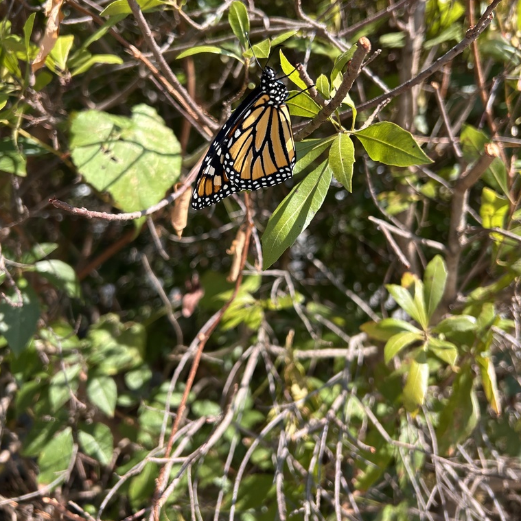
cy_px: 210
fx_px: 528
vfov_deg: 52.2
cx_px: 262
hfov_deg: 52.5
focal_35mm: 31
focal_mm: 5.7
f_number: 1.5
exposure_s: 1/949
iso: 50
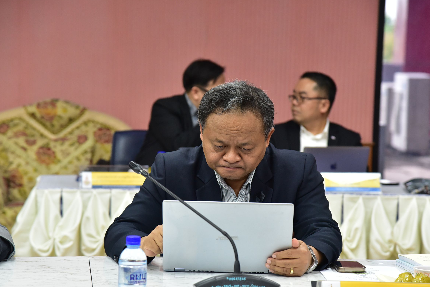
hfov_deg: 15.9
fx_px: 1541
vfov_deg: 10.6
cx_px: 213
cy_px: 153
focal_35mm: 129
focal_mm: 120
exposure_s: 1/160
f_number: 5.6
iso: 2500
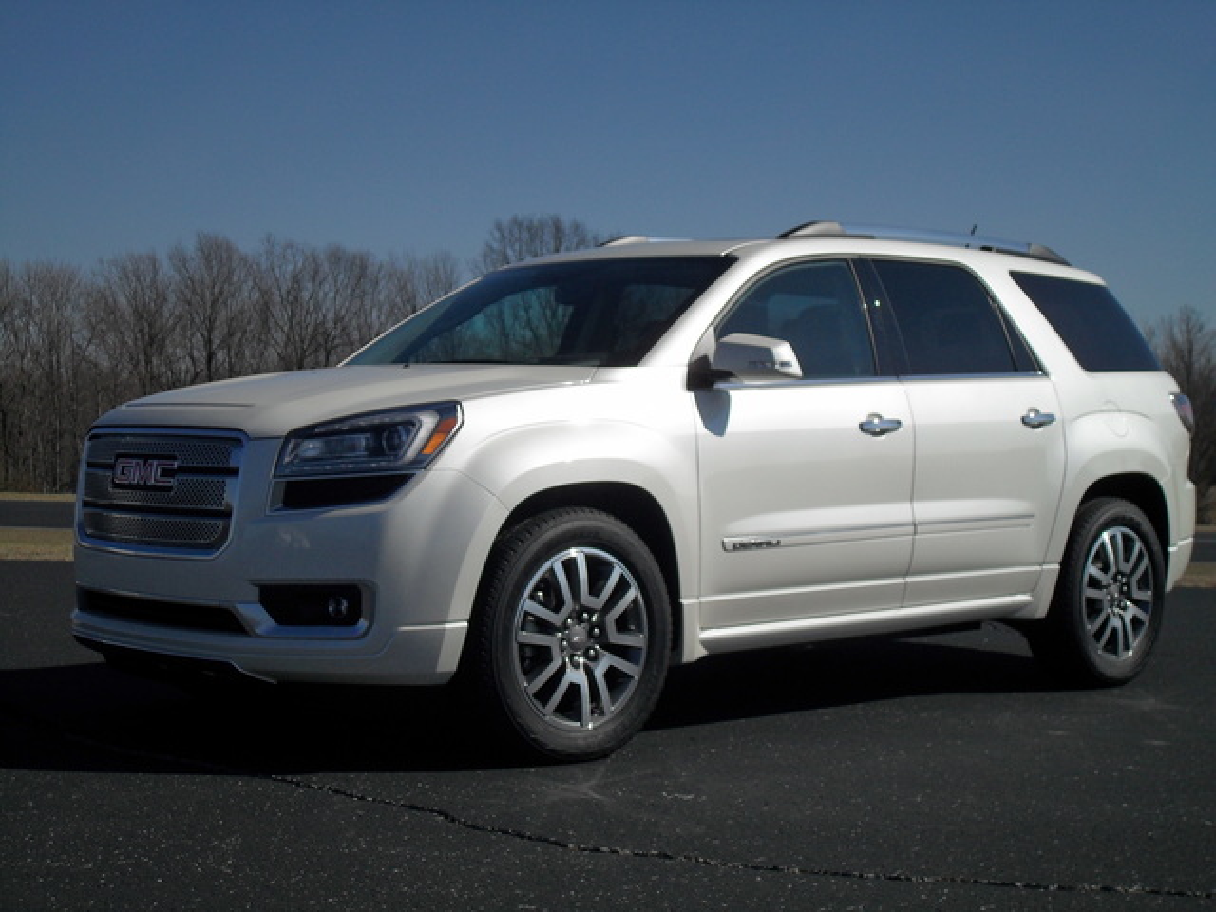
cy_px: 456
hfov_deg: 32.2
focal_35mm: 60
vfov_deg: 24.4
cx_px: 608
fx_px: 2108
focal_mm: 10.5
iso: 100
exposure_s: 1/250
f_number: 12.1
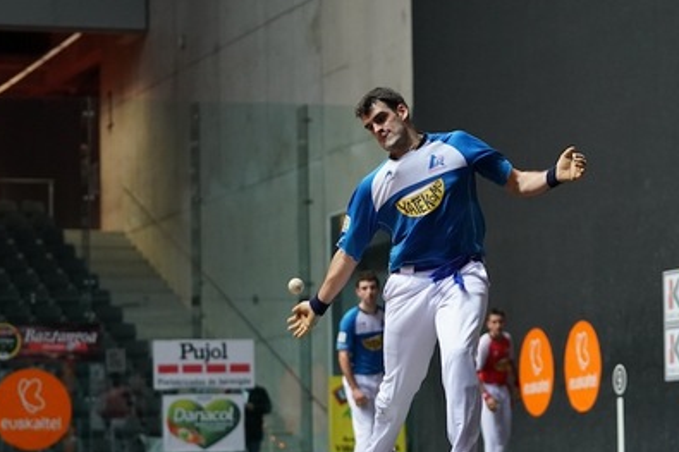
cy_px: 297
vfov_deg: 9.3
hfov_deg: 13.9
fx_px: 2771
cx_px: 519
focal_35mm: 147
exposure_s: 1/1000
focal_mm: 80
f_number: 2.8
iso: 2500
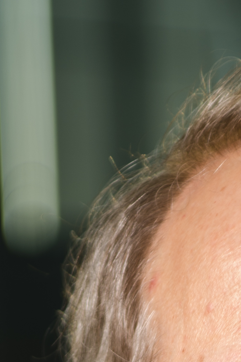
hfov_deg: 3.6
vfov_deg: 5.4
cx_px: 392
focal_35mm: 375
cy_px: 552
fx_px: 3765
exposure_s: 1/125
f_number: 3.2
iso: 100
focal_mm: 70
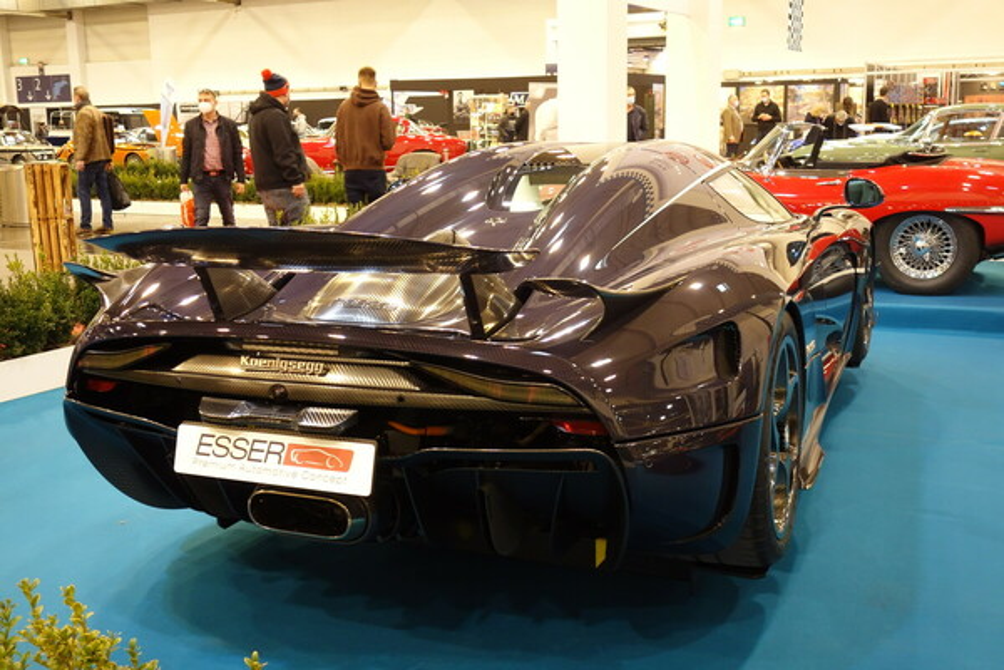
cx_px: 502
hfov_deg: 47.4
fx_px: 1143
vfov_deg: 32.6
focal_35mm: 41
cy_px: 335
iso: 500
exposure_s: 1/50
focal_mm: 15.1
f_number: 2.8
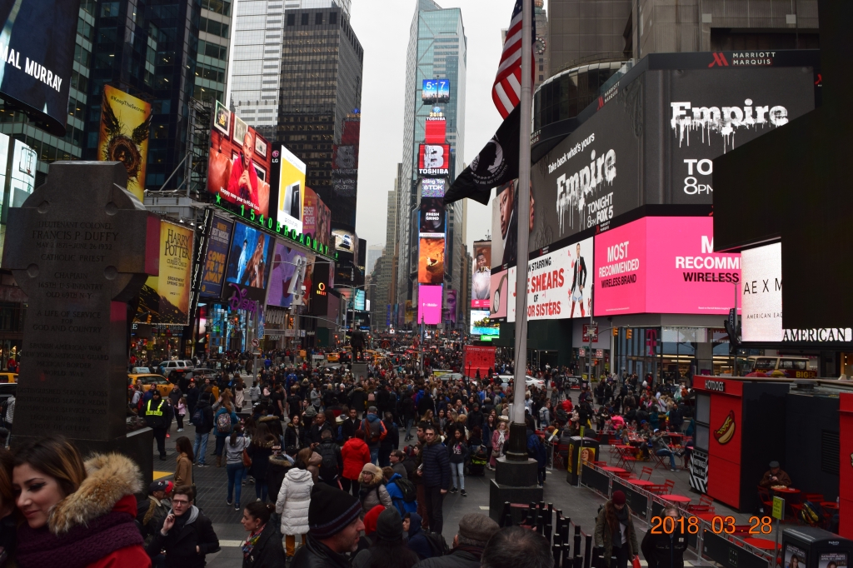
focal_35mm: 27
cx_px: 426
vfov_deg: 47.9
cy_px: 284
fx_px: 640
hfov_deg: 67.4
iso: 400
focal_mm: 18
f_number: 9
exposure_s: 1/160
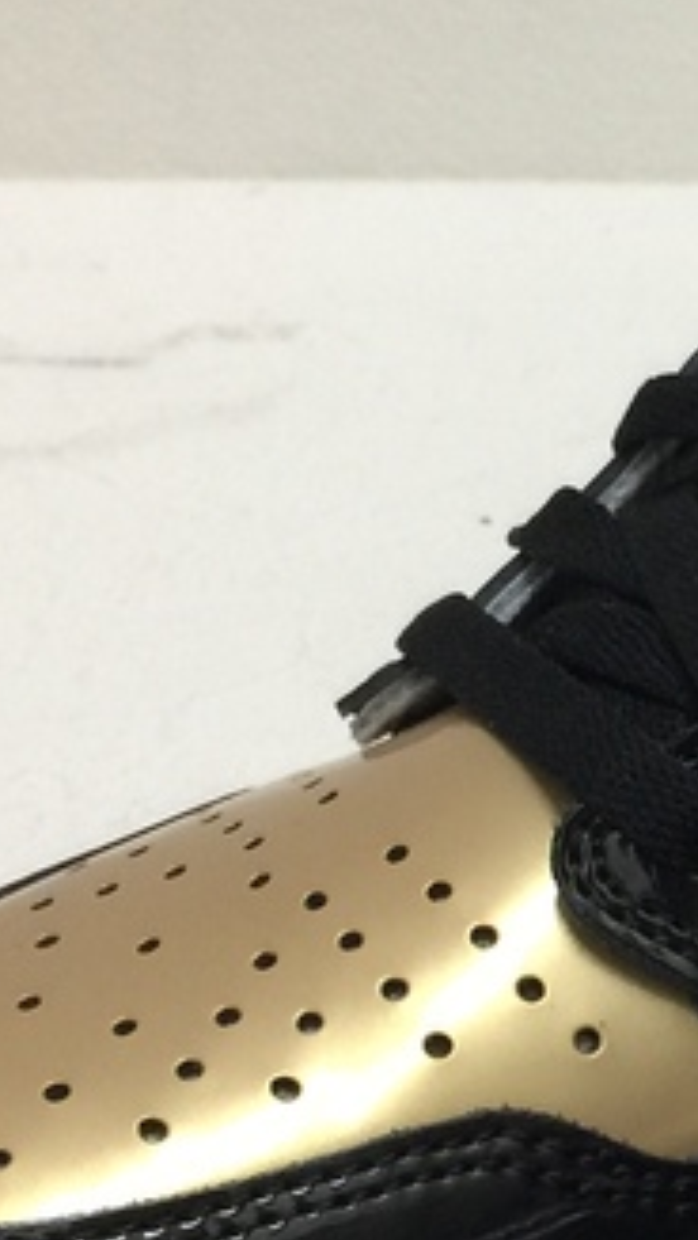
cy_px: 830
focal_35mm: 116
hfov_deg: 9.7
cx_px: 1404
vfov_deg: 18.4
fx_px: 3816
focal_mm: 4.15
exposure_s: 1/30
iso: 50
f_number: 2.2
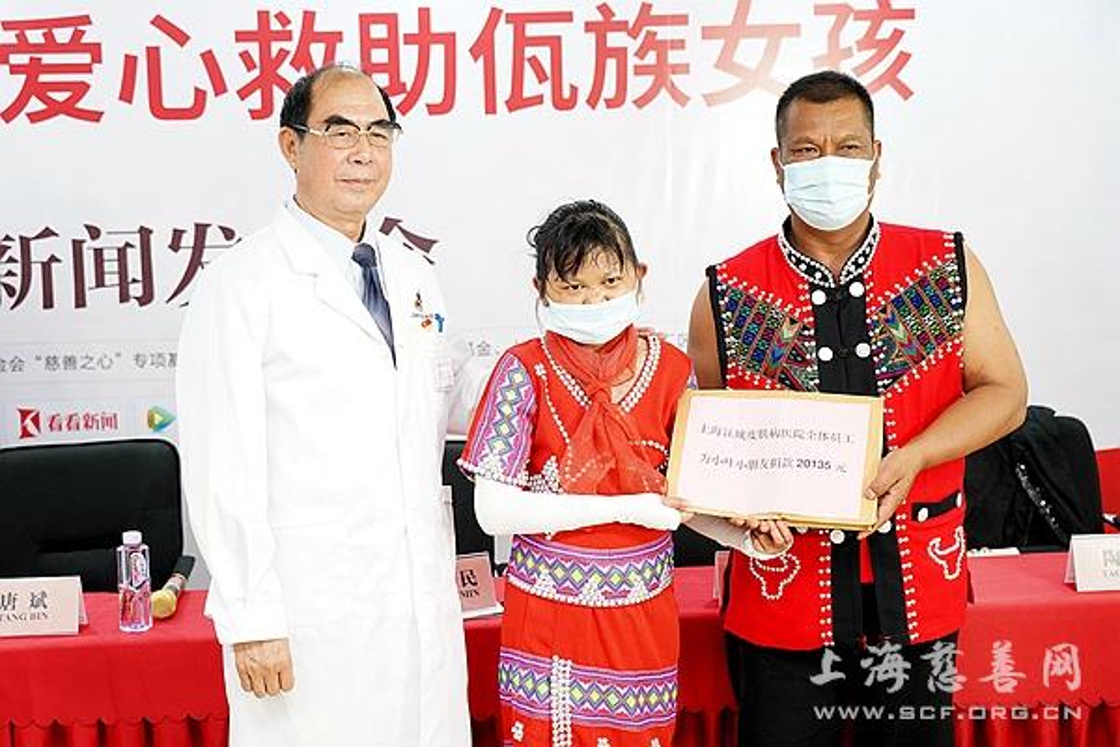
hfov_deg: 36.2
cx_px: 560
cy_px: 374
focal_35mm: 55
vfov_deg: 24.6
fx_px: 1711
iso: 4000
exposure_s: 1/60
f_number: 4
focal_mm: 55
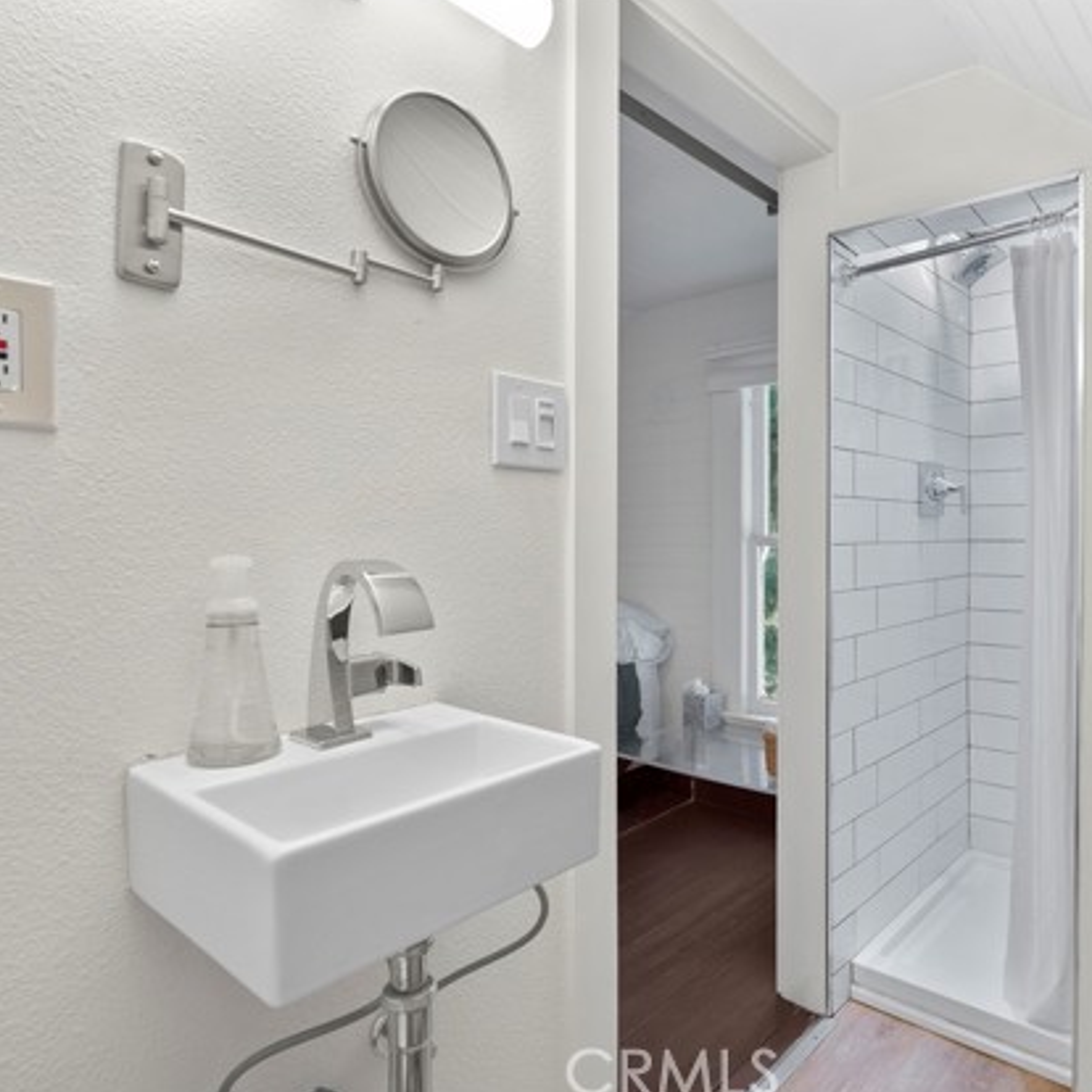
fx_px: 749
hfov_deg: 70.8
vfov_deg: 72.1
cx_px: 691
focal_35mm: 21
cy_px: 547
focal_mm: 16
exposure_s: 1/15
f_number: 5.6
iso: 250
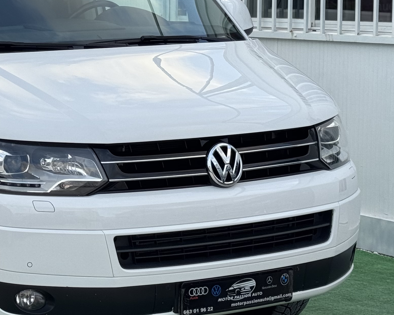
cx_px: -9
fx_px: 1423
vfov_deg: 12.6
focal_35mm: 122
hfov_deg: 15.5
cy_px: 113
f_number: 1.78
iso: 64
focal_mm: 6.76
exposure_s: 1/783
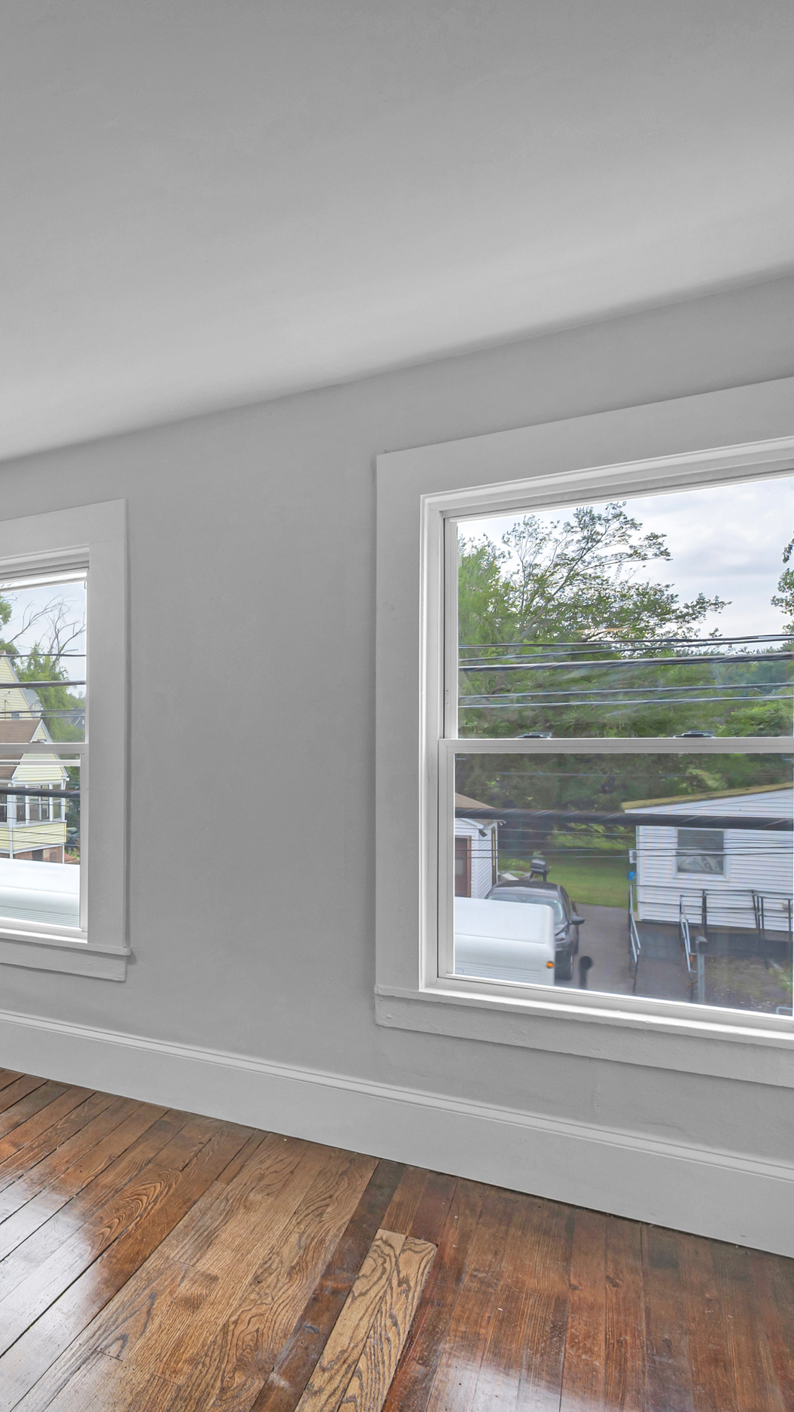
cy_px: 744
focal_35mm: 24
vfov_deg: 76.3
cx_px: -154
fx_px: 898
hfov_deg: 36.8
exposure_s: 1/200
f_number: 7.1
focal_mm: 14
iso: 320
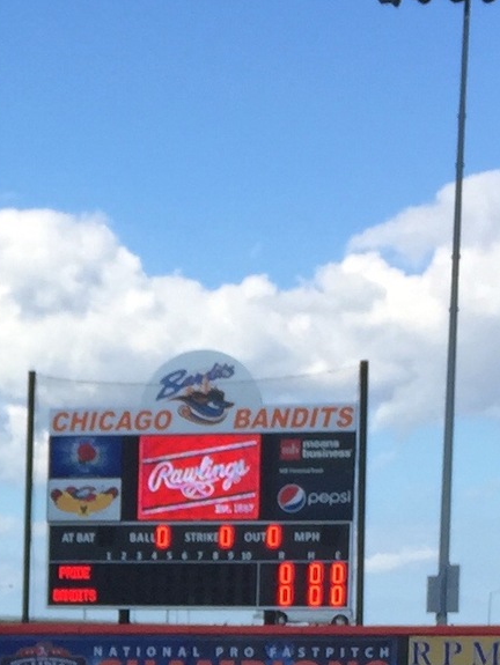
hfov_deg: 11.3
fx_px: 2424
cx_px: -229
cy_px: 863
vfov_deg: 14.9
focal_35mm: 126
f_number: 2.2
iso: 32
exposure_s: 1/1236
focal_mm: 4.15
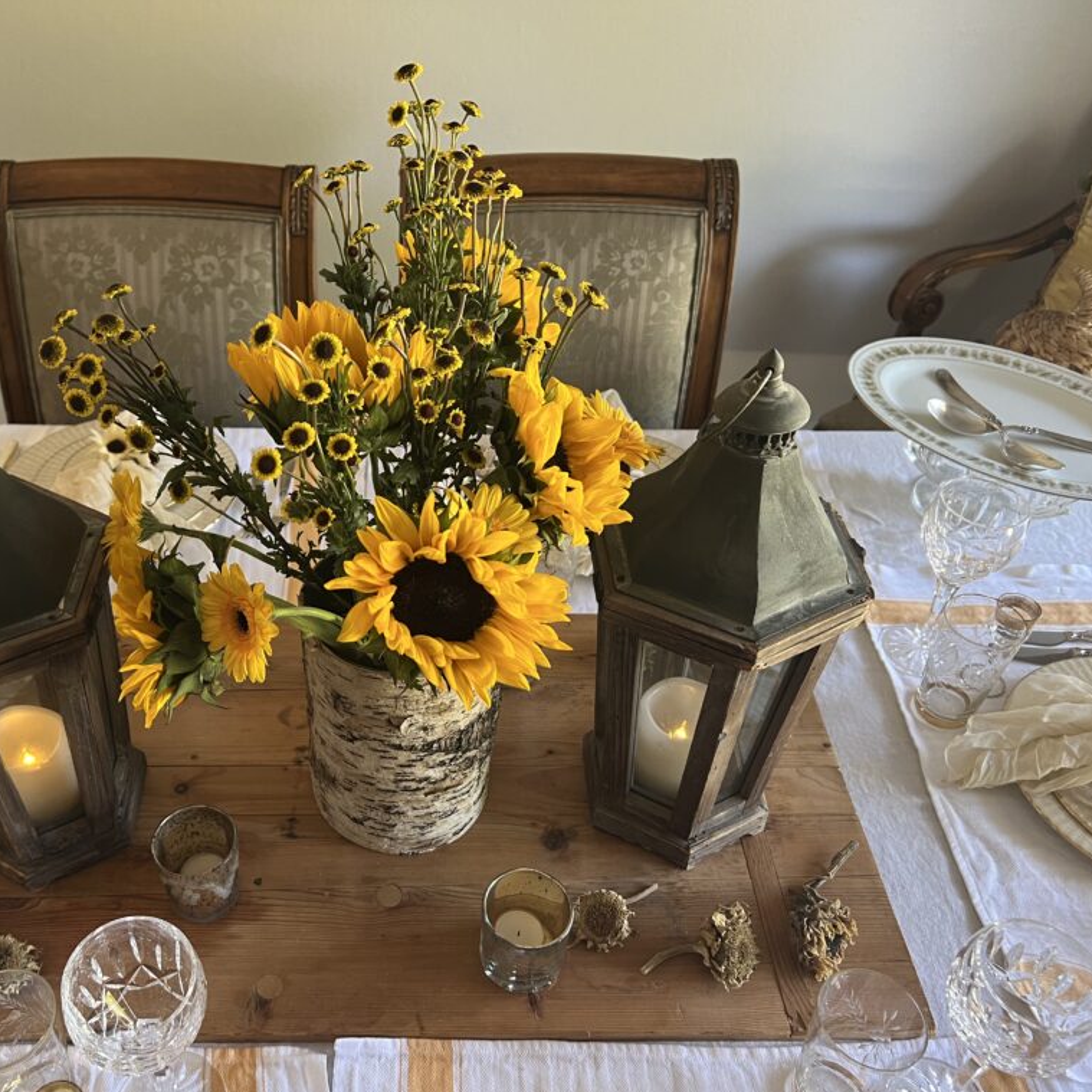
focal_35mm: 31
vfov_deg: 52.5
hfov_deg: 52.0
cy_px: 550
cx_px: 411
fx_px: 1106
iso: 160
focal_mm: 5.7
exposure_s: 1/60
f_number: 1.5
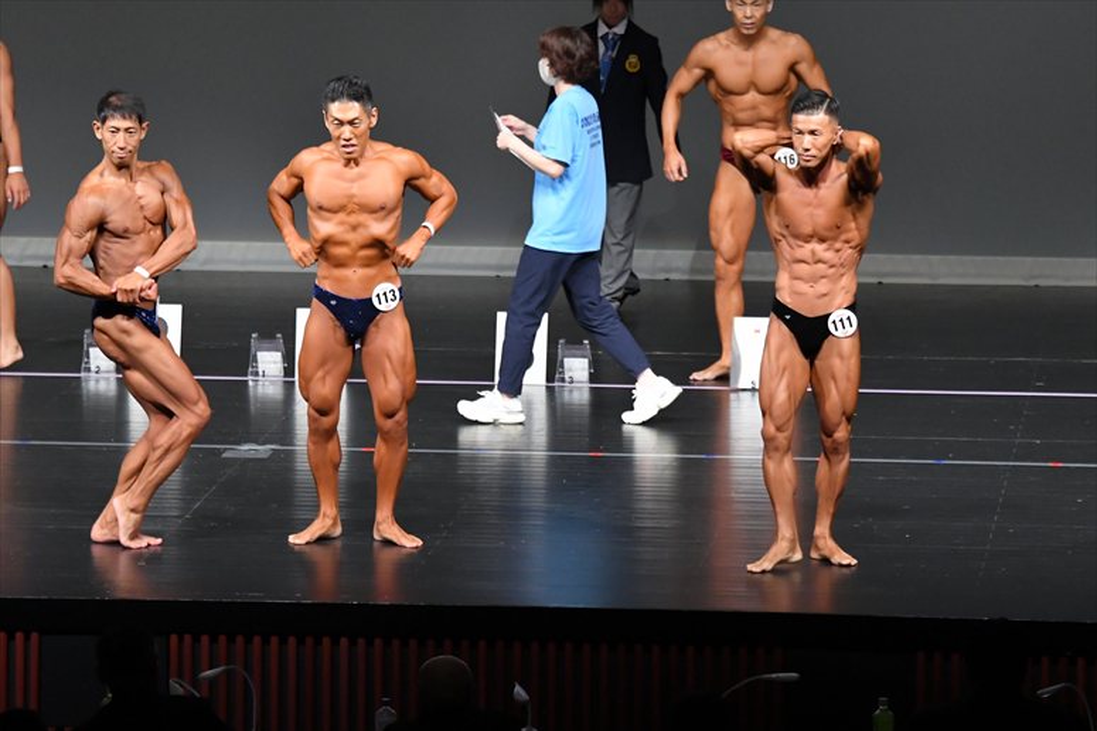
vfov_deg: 5.7
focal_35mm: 240
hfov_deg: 8.6
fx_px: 7310
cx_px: 548
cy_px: 366
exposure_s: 1/400
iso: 5000
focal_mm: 160
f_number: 5.6
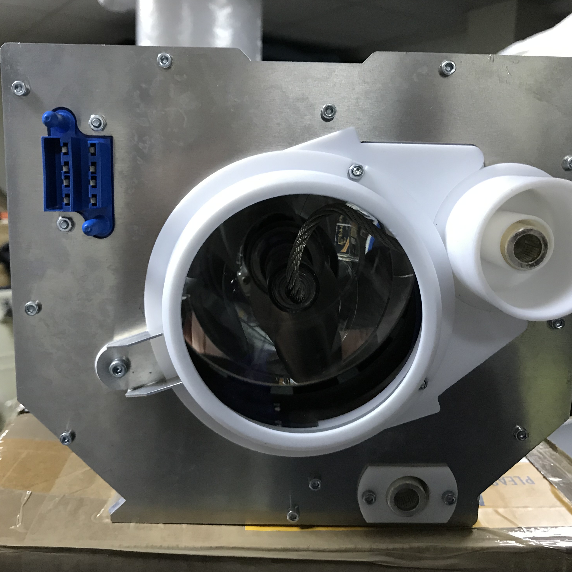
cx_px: 272
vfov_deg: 48.4
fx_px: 636
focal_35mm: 34
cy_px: 292
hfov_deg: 48.4
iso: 64
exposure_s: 1/17
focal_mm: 3.99
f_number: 1.8
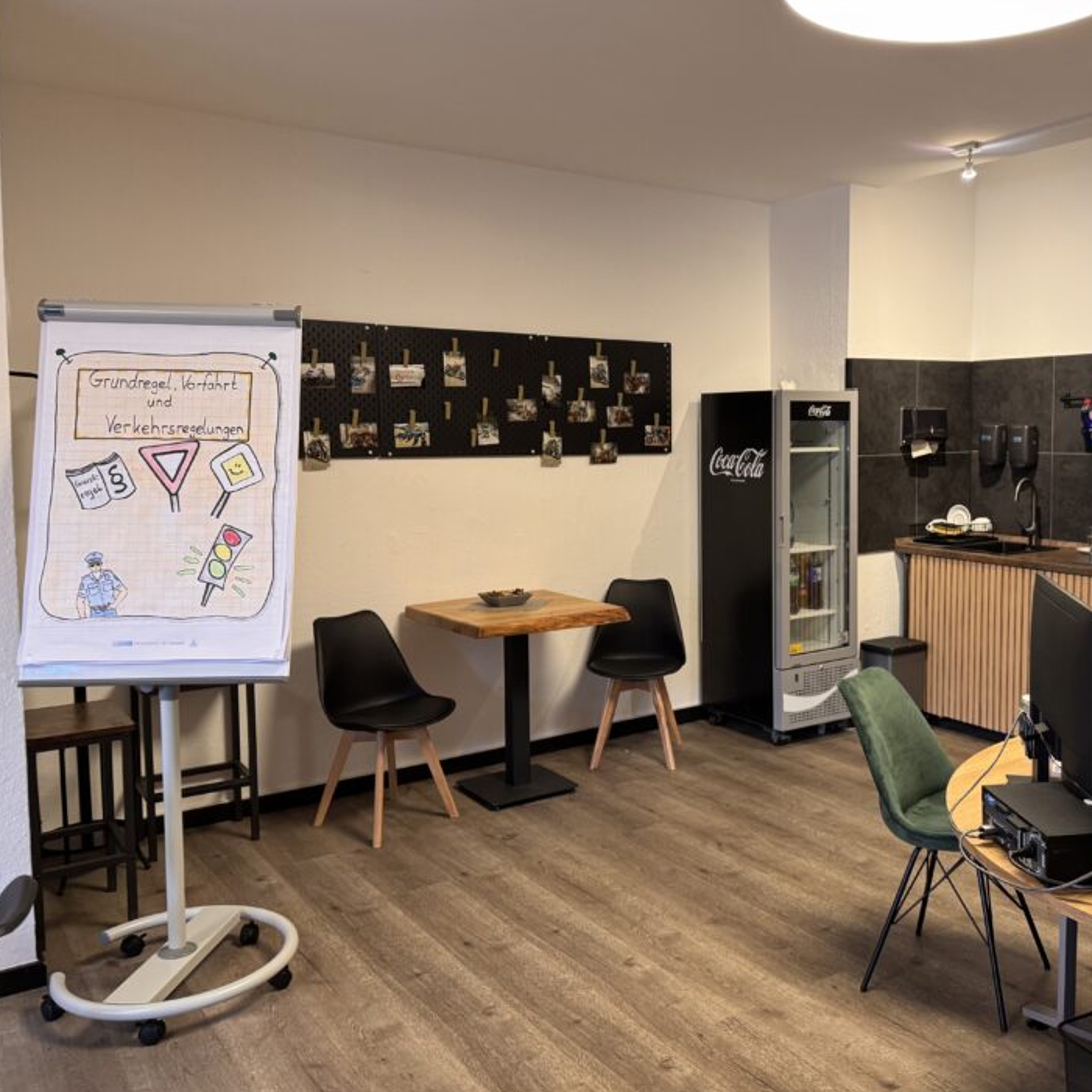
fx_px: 1106
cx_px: 713
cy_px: 500
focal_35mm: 31
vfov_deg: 52.5
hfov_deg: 51.7
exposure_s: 1/51
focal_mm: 6.76
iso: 320
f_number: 1.78
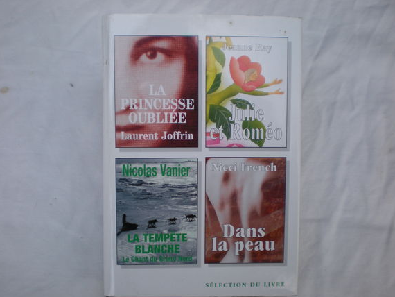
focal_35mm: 40
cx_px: 190
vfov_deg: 36.0
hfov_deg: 46.8
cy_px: 150
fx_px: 457
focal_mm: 6.3
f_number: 3.1
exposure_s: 1/59.7
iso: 111
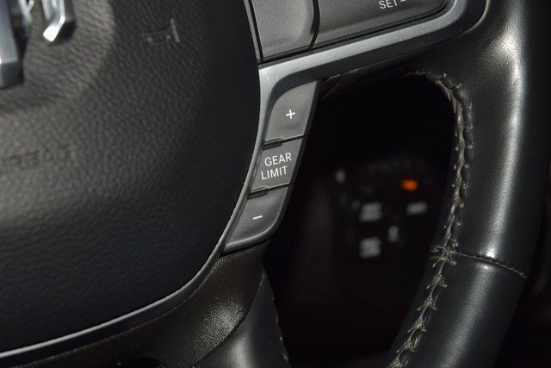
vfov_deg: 13.0
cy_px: 184
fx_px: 1607
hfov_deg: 19.5
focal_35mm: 105
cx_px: 276
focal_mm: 70
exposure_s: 1/125
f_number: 8
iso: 100
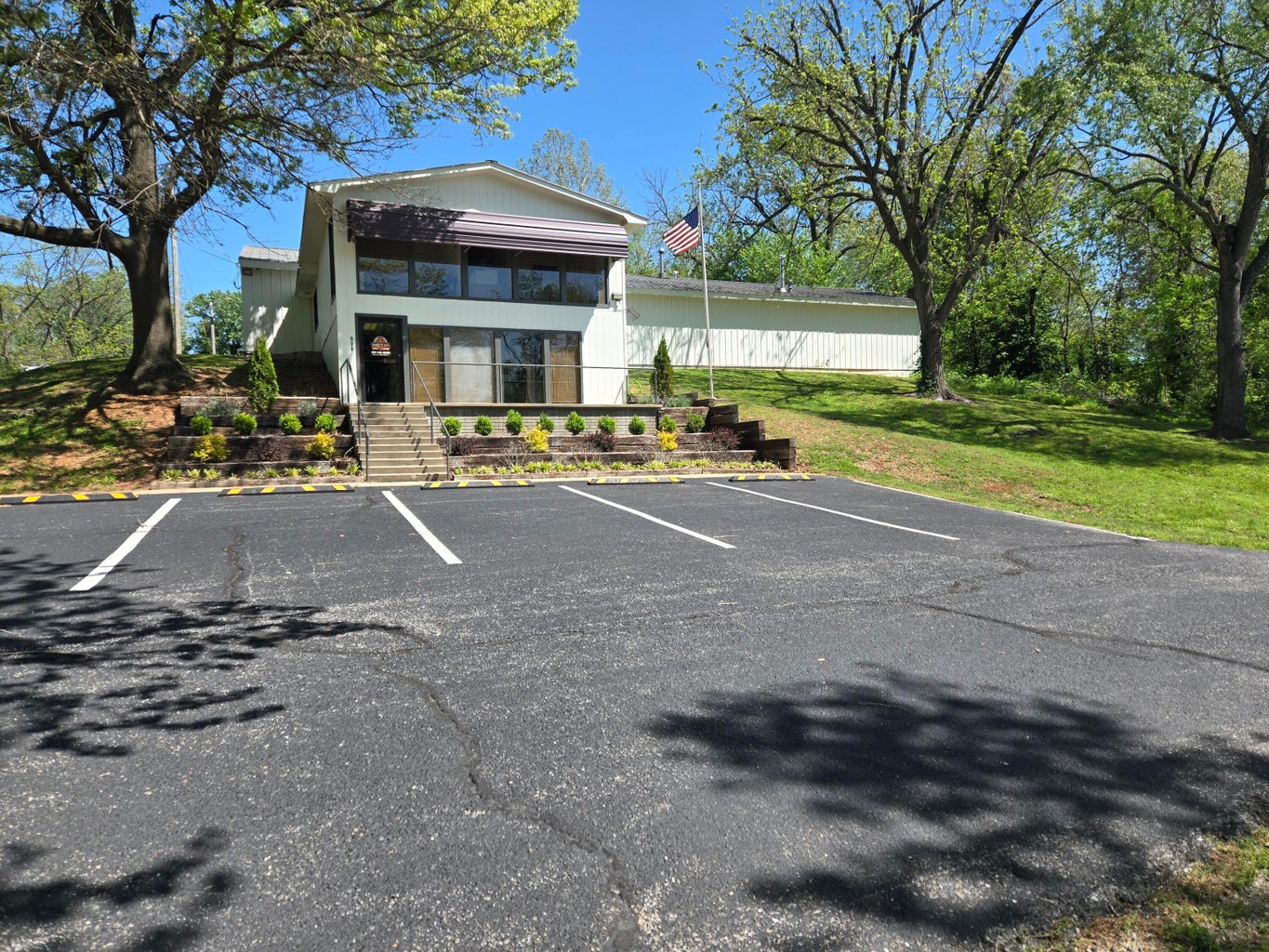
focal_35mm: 23
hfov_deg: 73.9
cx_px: 634
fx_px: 843
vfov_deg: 58.9
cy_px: 476
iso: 64
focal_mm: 5.4
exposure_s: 1/2921
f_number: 1.8
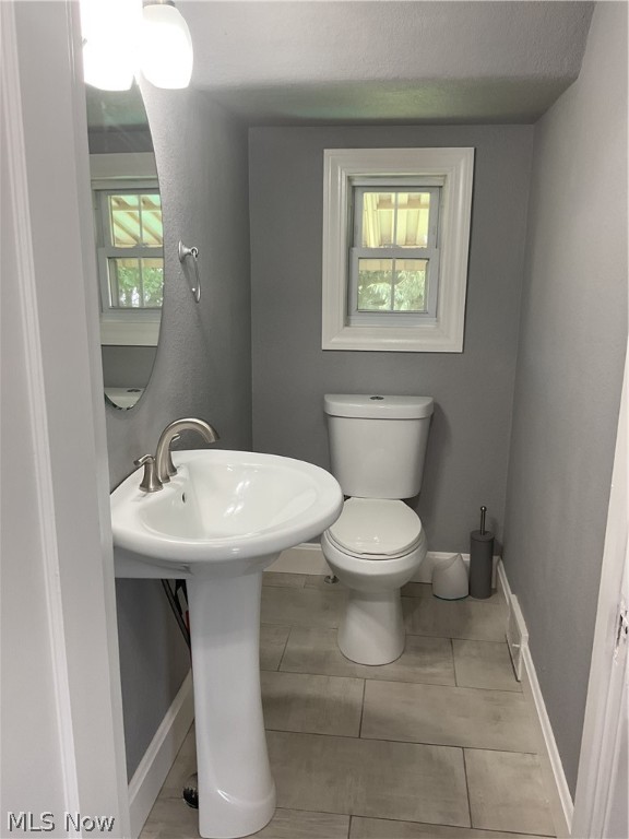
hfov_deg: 48.2
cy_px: 420
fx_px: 703
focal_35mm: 29
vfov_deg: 61.7
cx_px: 314
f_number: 1.8
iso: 50
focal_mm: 3
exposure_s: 1/60
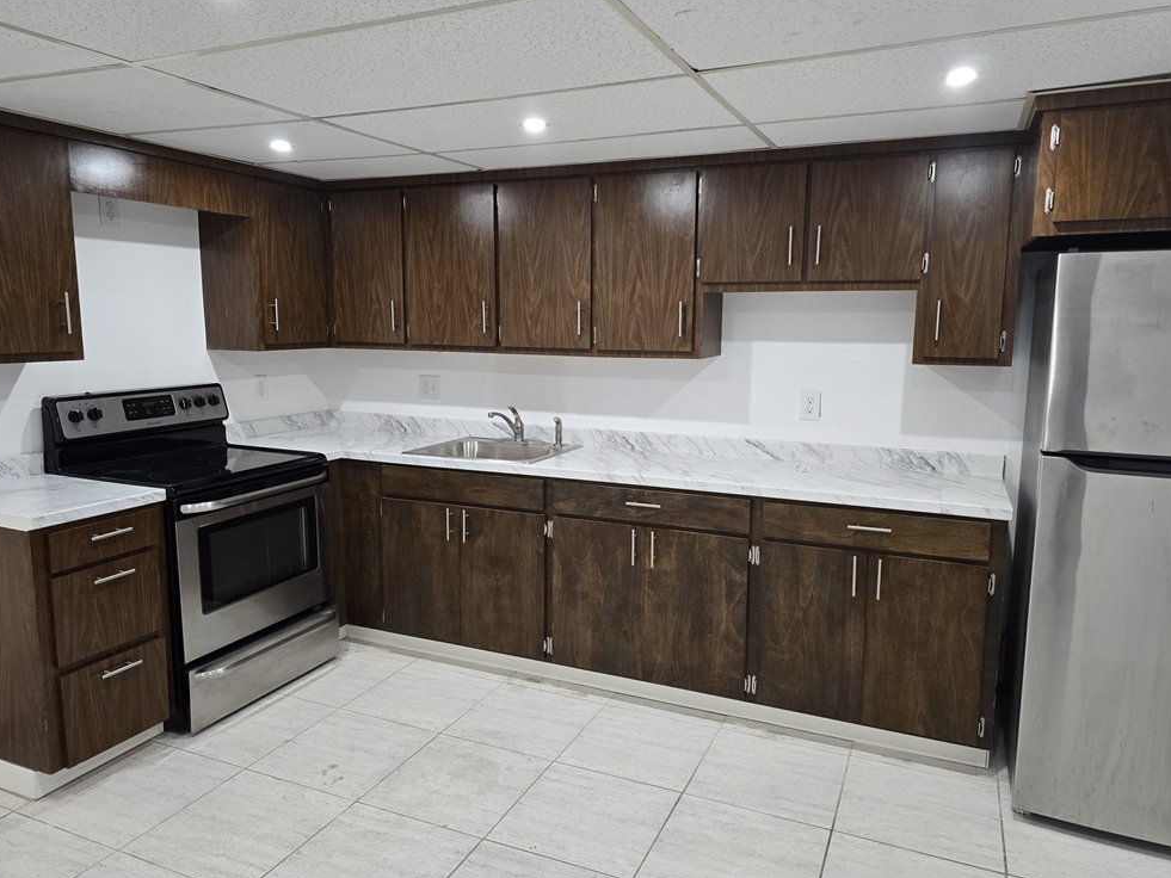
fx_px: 812
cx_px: 593
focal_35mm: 24
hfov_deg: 71.6
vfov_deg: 56.8
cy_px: 432
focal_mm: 6.3
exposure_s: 1/120
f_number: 1.7
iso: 320
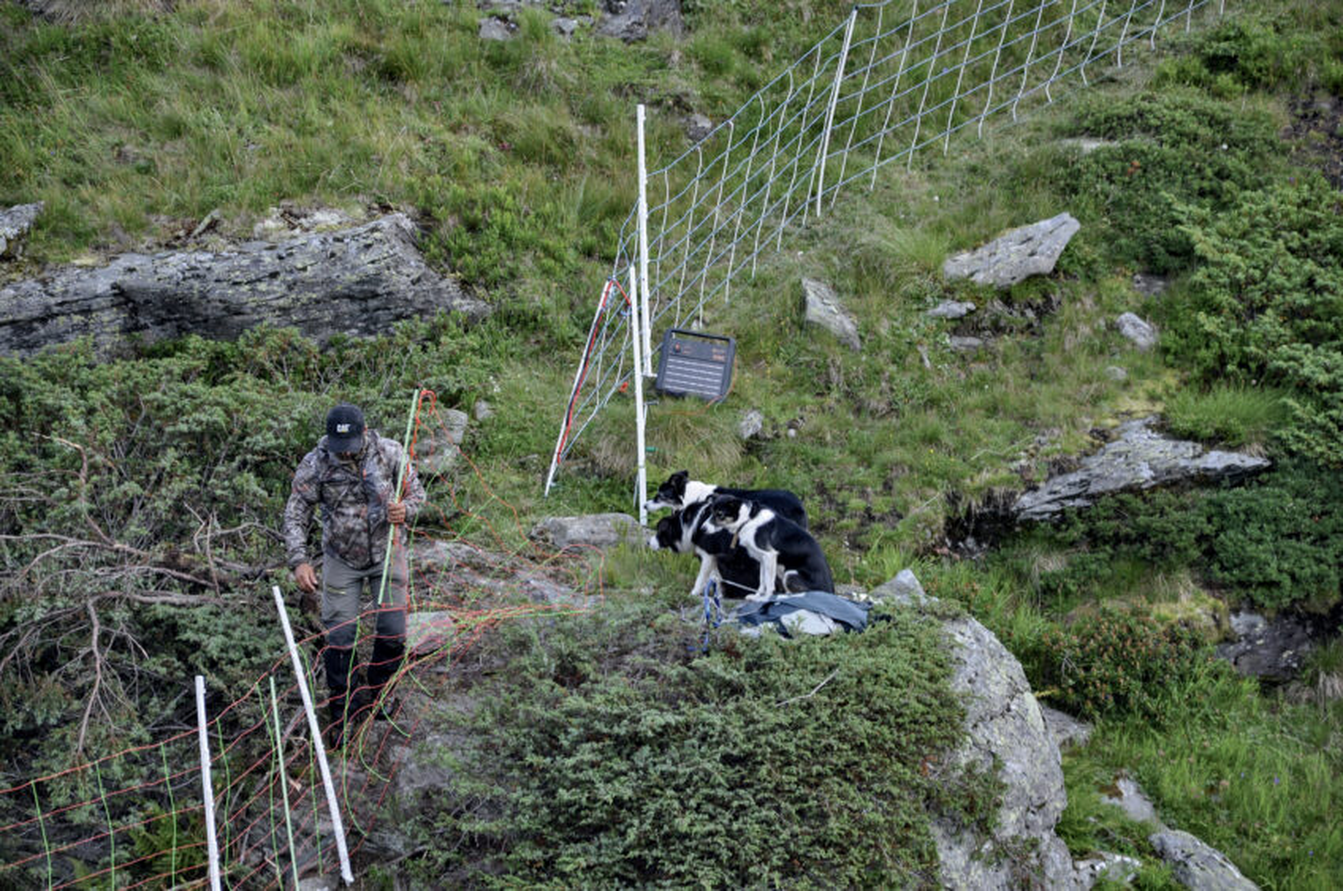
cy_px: 446
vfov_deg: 8.7
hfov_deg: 13.1
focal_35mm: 158
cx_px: 672
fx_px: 5868
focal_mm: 105
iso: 400
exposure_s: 1/125
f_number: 5.6
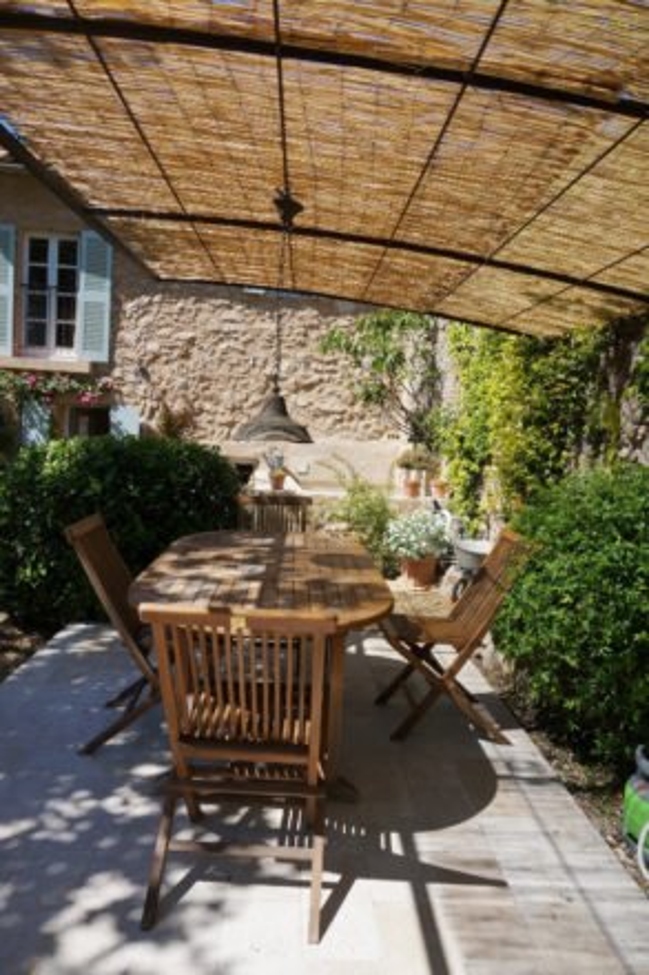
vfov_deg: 73.8
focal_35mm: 24
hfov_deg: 53.1
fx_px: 649
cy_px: 488
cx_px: 324
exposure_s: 1/200
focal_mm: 16
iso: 100
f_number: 9
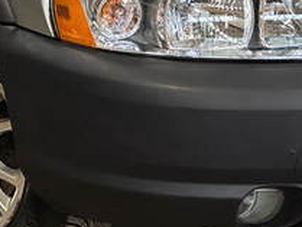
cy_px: 17
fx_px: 1929
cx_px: 140
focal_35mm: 221
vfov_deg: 6.7
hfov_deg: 9.0
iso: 640
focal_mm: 9
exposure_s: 1/50
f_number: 2.8
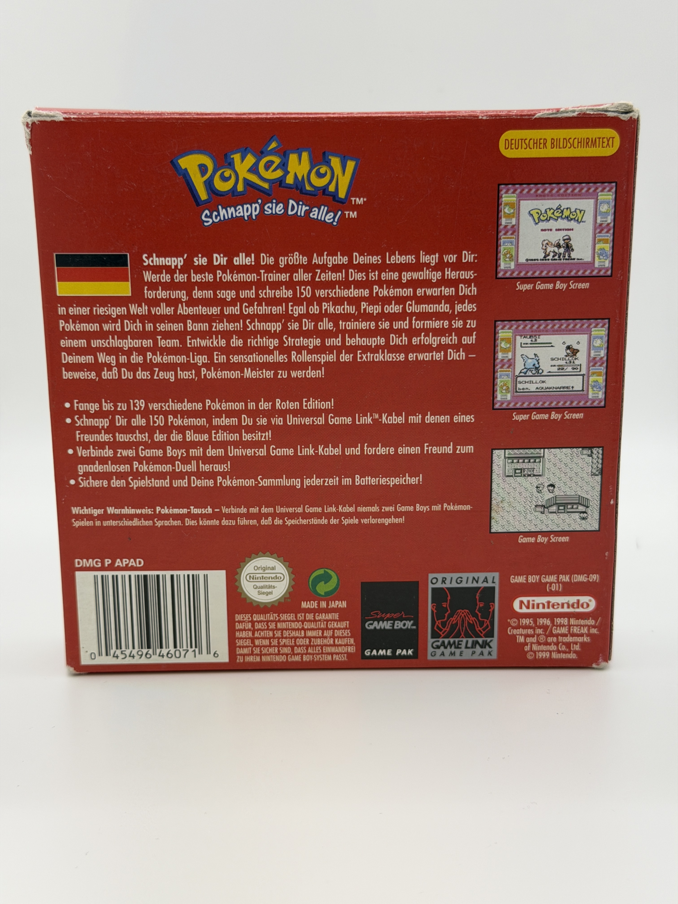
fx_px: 1254
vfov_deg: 39.7
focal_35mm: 48
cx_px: 339
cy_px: 452
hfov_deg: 30.3
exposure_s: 1/145
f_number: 1.78
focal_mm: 6.76
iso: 50
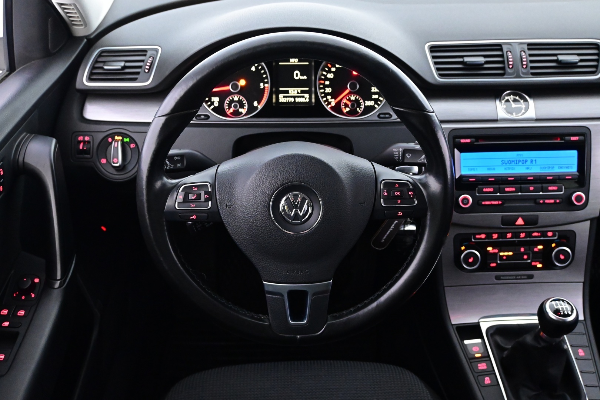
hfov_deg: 53.1
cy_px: 200
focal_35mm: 36
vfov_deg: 36.9
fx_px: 600
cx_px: 300
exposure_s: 1/25
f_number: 4.2
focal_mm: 24
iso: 4500
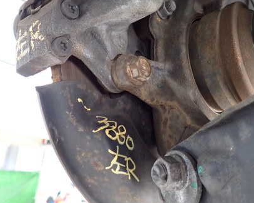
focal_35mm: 36
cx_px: 149
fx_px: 270
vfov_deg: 41.0
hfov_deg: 50.1
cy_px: 89
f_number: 2
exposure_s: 1/30
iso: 500
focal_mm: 4.5
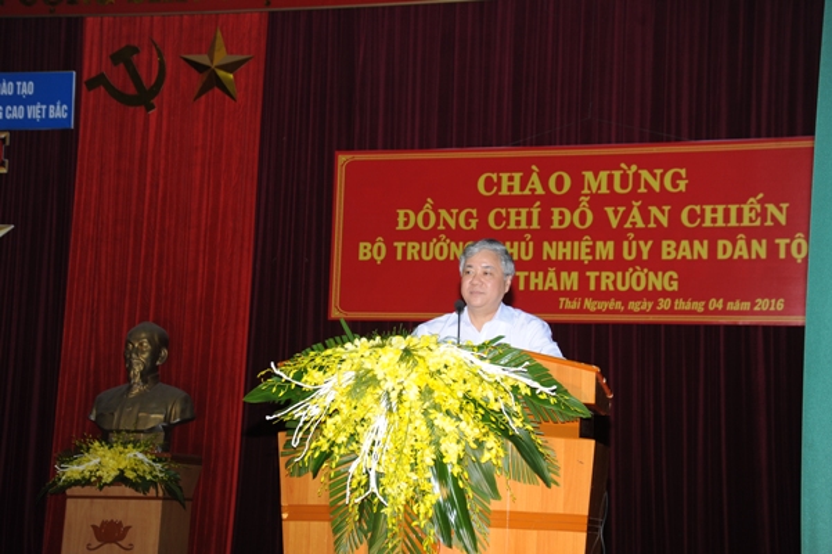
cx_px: 416
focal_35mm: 70
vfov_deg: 19.4
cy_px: 277
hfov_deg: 28.9
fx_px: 1617
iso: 500
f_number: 6.3
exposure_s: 1/60
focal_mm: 70
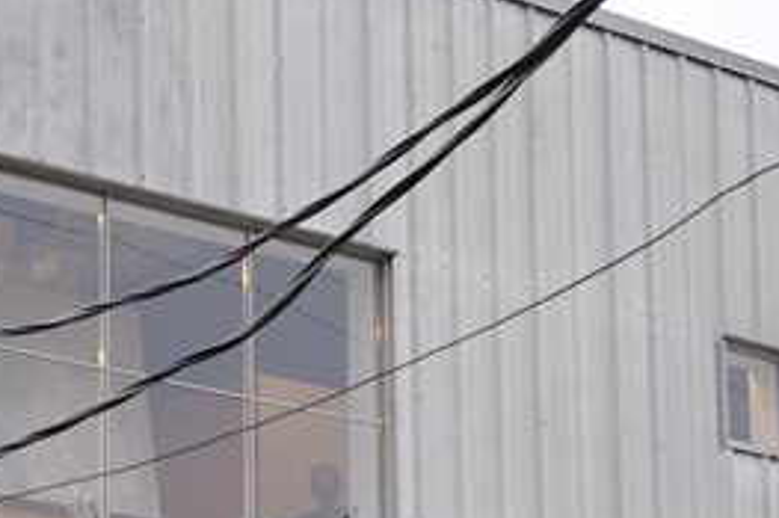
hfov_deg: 15.7
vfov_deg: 10.3
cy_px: 835
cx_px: 3
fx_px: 2768
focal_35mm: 128
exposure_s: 1/80
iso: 400
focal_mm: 28
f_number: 4
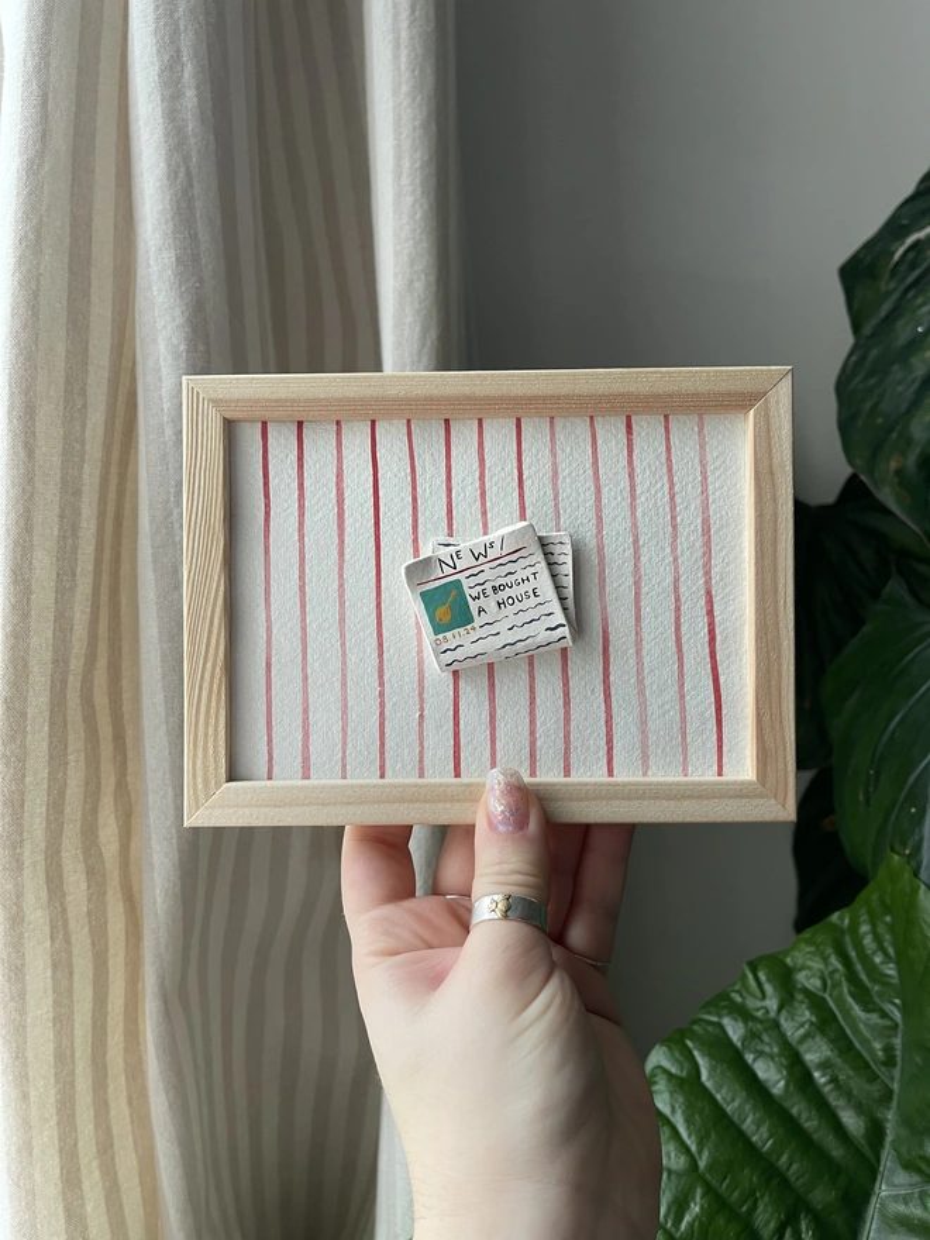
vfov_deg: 69.4
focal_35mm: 25
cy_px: 620
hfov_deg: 54.9
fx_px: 896
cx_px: 465
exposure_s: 1/100
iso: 125
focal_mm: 5.1
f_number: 1.6
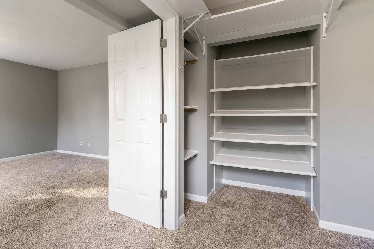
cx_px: 187
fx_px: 177
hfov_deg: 93.3
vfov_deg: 70.4
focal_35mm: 17
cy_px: 124
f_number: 8
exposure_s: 1/15
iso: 250
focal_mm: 17
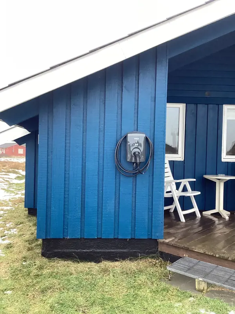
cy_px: 157
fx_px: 281
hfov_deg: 45.4
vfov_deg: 58.4
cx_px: 118
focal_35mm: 31
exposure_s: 1/60
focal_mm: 3.3
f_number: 2.4
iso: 64
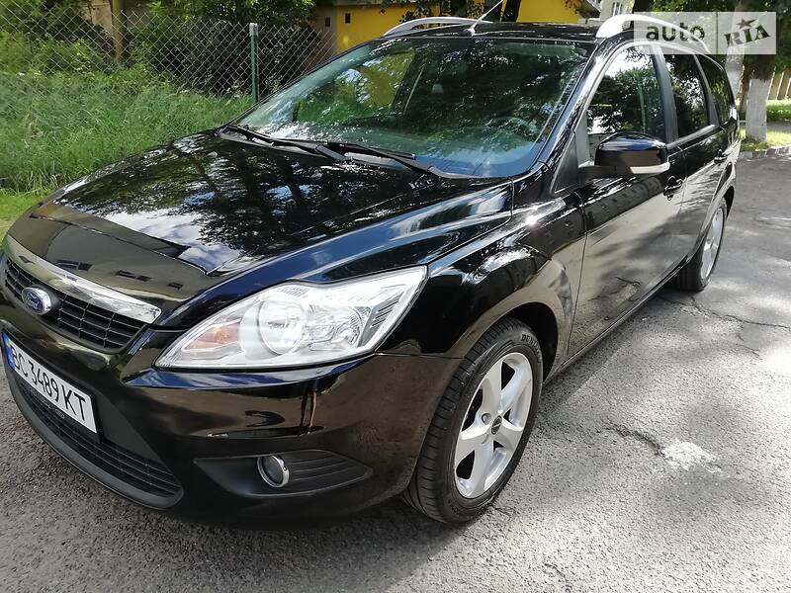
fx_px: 594
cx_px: 396
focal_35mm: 26
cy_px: 296
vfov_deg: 53.1
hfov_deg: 67.3
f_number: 2.2
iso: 50
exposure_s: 1/268
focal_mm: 3.5
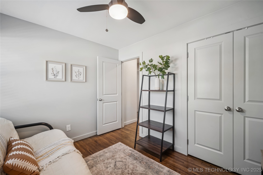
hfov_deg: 104.3
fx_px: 102
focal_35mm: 14
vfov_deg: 81.2
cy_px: 88
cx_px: 132
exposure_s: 1/6
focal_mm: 14
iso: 640
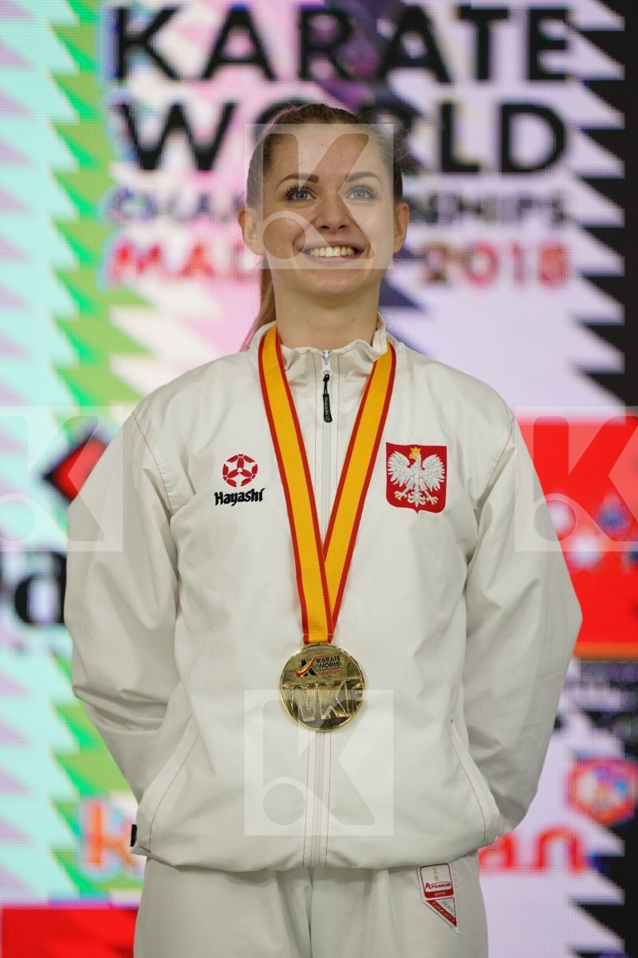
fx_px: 10633
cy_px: 479
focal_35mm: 400
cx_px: 319
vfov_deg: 5.2
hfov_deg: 3.4
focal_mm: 400
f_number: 2.8
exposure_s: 1/500
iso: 2500
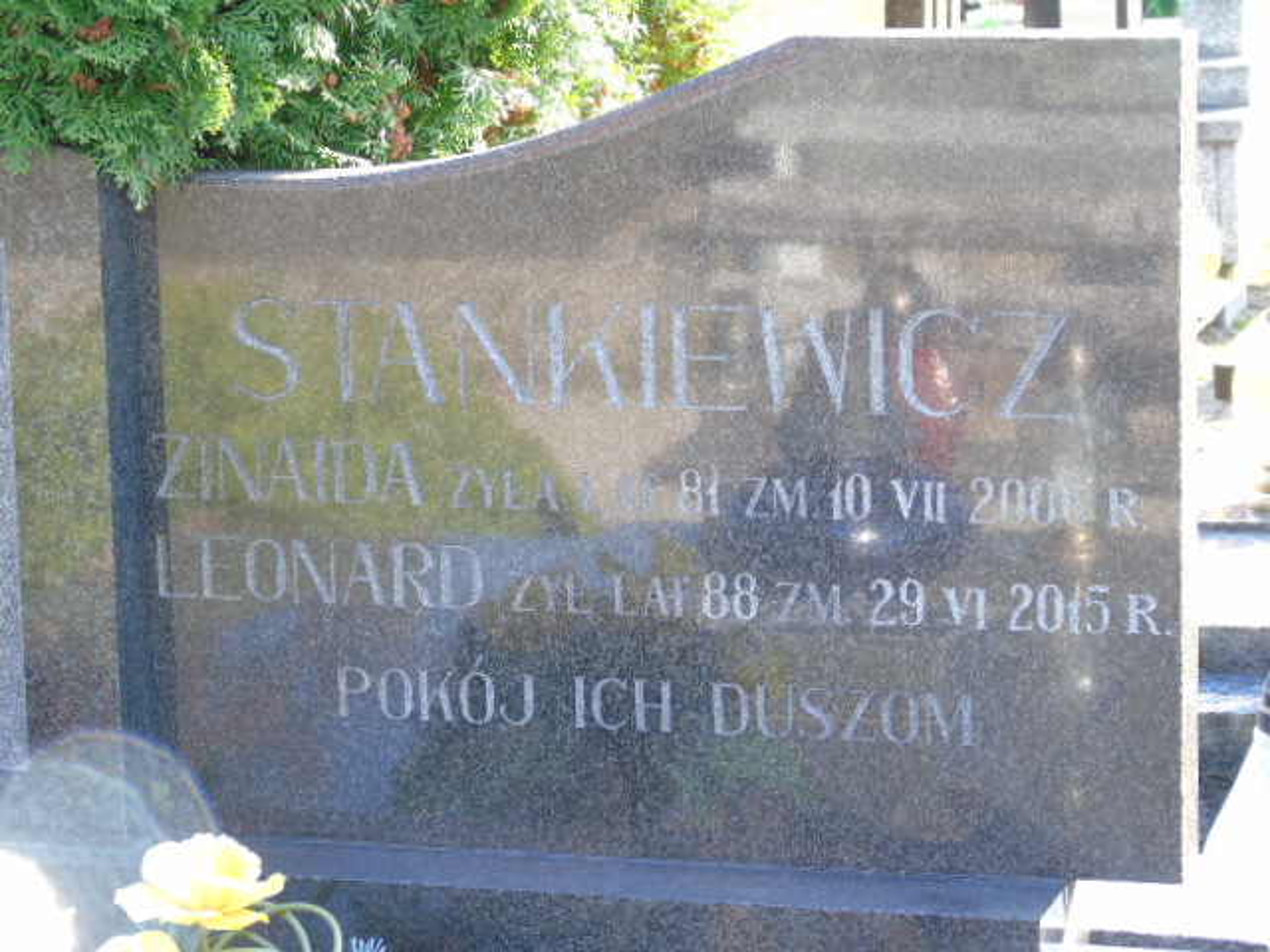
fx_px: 4549
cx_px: 635
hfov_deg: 15.9
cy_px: 476
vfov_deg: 12.0
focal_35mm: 124
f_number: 4.6
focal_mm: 22
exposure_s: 1/30
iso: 100
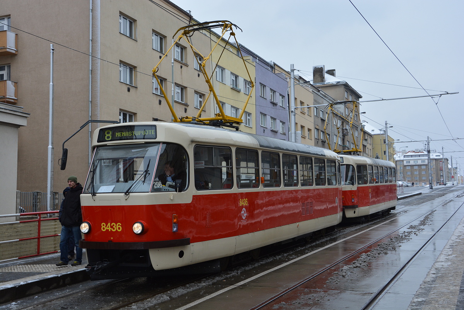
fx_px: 580
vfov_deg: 29.9
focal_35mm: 45
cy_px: 155
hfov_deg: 43.6
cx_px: 232
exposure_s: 1/500
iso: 400
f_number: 8
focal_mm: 30
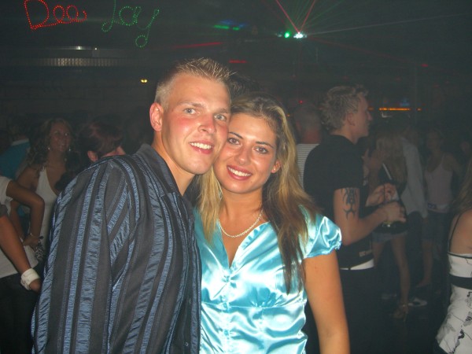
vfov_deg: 37.7
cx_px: 236
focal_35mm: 38
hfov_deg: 49.0
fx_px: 518
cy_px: 177
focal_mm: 7.9
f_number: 2.8
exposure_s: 1/60
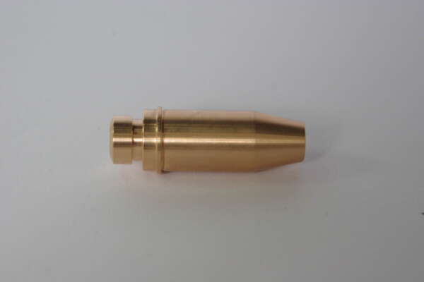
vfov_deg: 11.4
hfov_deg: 17.1
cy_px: 141
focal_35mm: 120
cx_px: 212
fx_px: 1413
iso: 800
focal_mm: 80
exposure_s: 1/30
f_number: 8
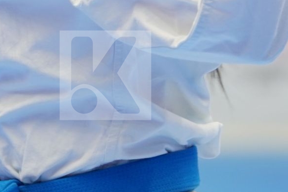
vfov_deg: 1.8
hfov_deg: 2.7
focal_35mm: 758
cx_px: 105
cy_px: -99
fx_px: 6062
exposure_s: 1/320
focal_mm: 165
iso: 800
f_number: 2.8
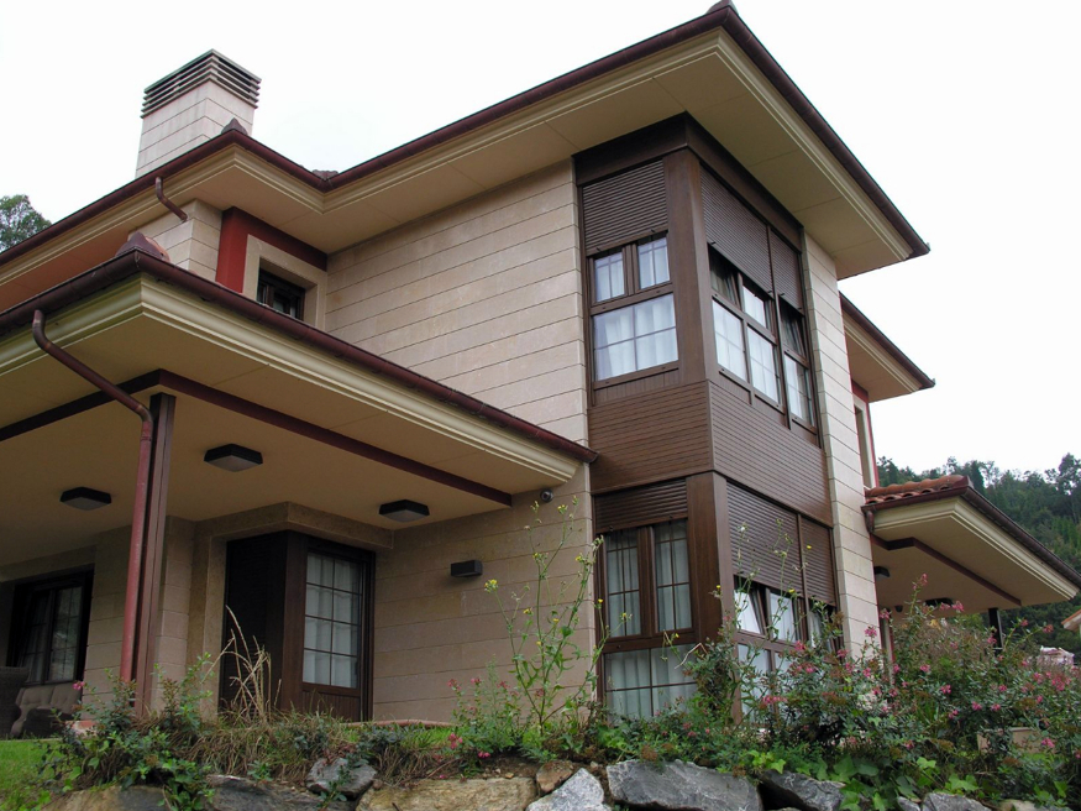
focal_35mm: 36
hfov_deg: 51.4
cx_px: 528
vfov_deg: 39.6
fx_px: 1124
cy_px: 399
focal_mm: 8.9
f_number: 4
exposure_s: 1/74.8
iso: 50
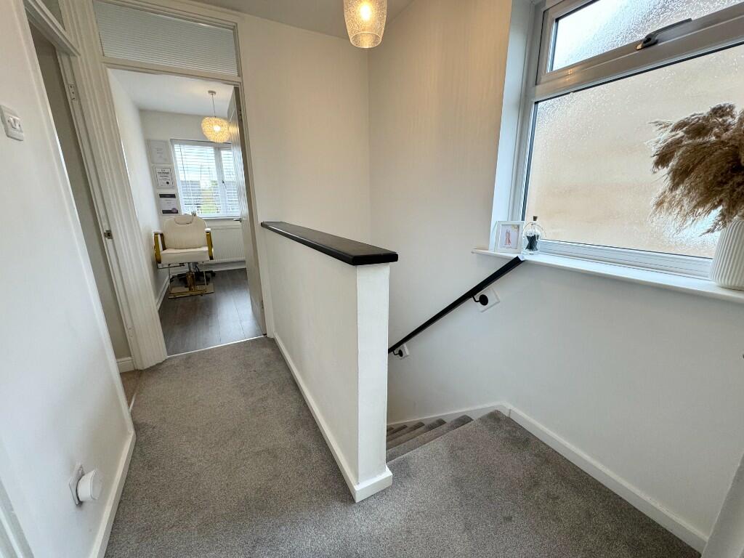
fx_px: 301
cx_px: 372
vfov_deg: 85.7
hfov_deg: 102.1
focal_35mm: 14
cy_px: 279
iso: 160
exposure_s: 1/100
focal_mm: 2.22
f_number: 2.2
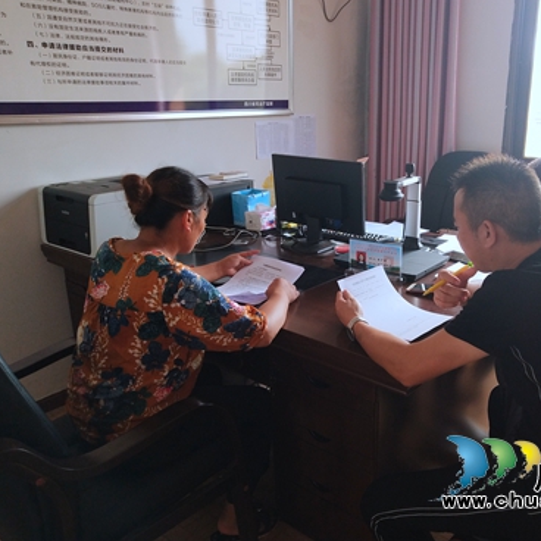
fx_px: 637
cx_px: 344
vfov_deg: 46.0
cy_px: 267
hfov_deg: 45.6
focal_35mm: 36
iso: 224
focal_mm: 3.95
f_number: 1.8
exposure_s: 1/100
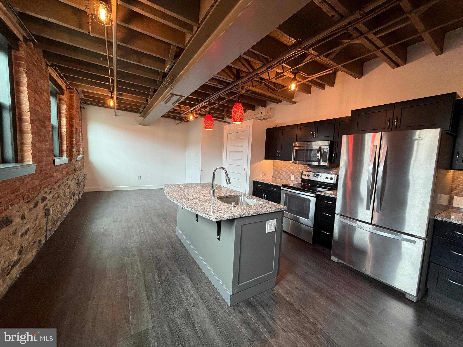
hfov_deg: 102.1
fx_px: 187
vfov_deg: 85.7
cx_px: 232
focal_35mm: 14
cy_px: 174
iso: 400
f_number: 2.2
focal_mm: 2.22
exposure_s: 1/60
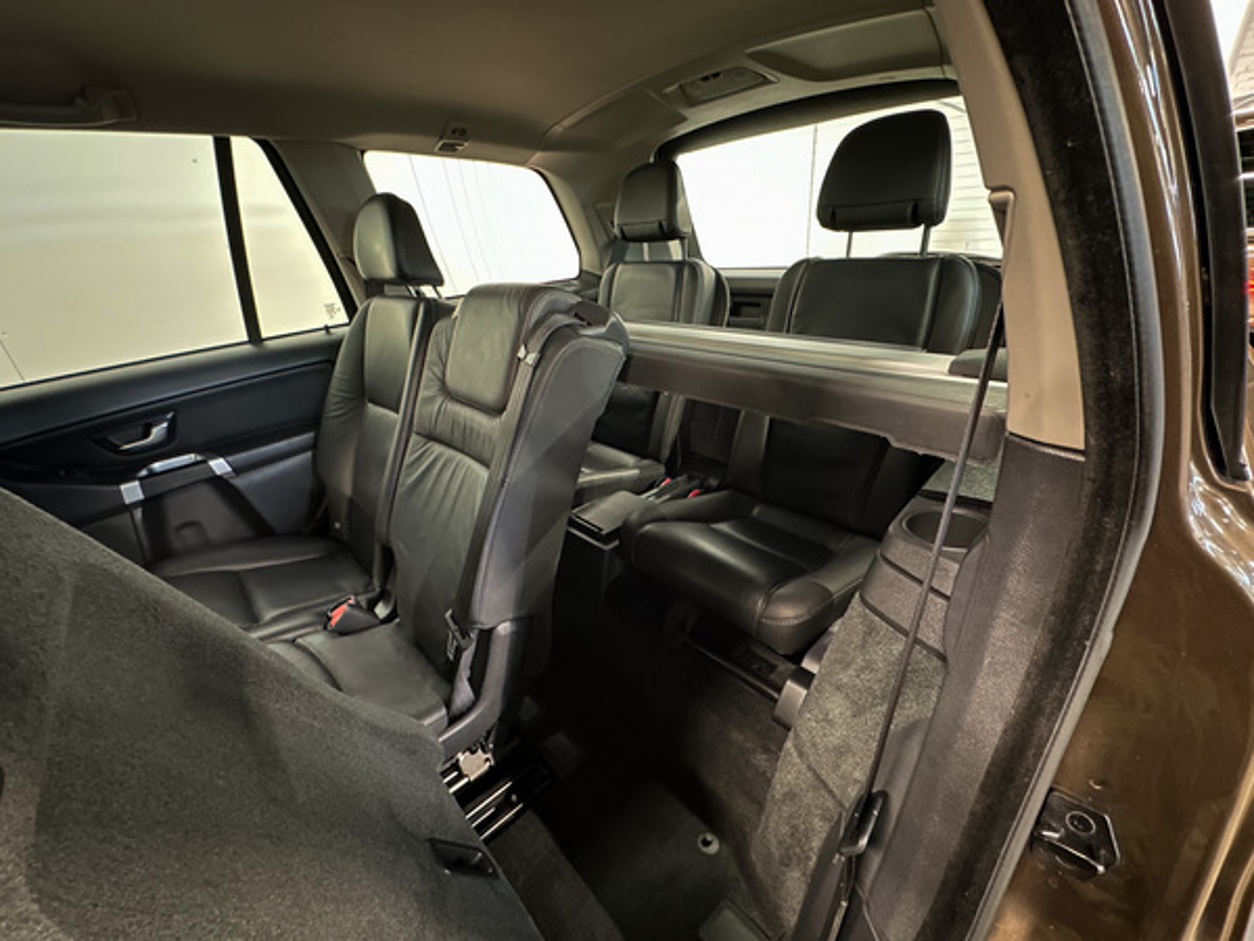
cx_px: 627
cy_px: 470
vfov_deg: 85.7
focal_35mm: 14
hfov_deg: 102.1
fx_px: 507
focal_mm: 2.22
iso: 1600
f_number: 2.2
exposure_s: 1/8
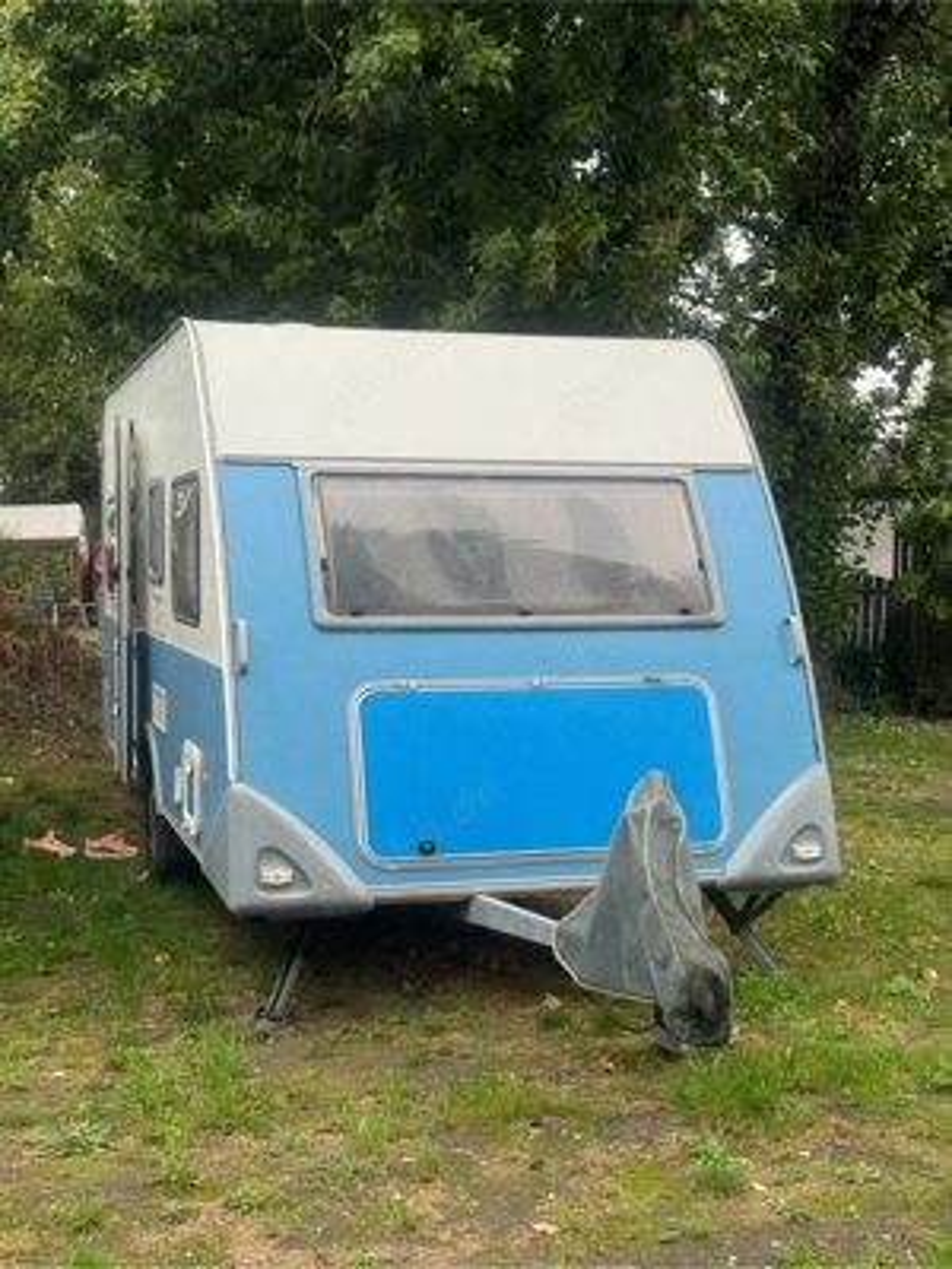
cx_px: 476
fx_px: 1760
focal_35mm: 48
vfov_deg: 39.7
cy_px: 634
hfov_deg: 30.3
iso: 64
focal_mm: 6.76
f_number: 1.78
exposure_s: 1/326
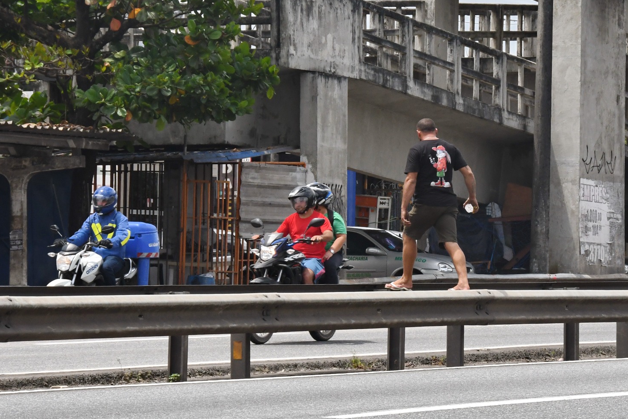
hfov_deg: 15.1
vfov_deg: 10.1
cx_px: 317
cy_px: 191
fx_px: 2373
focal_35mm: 136
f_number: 14
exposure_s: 1/800
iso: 800
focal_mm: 82
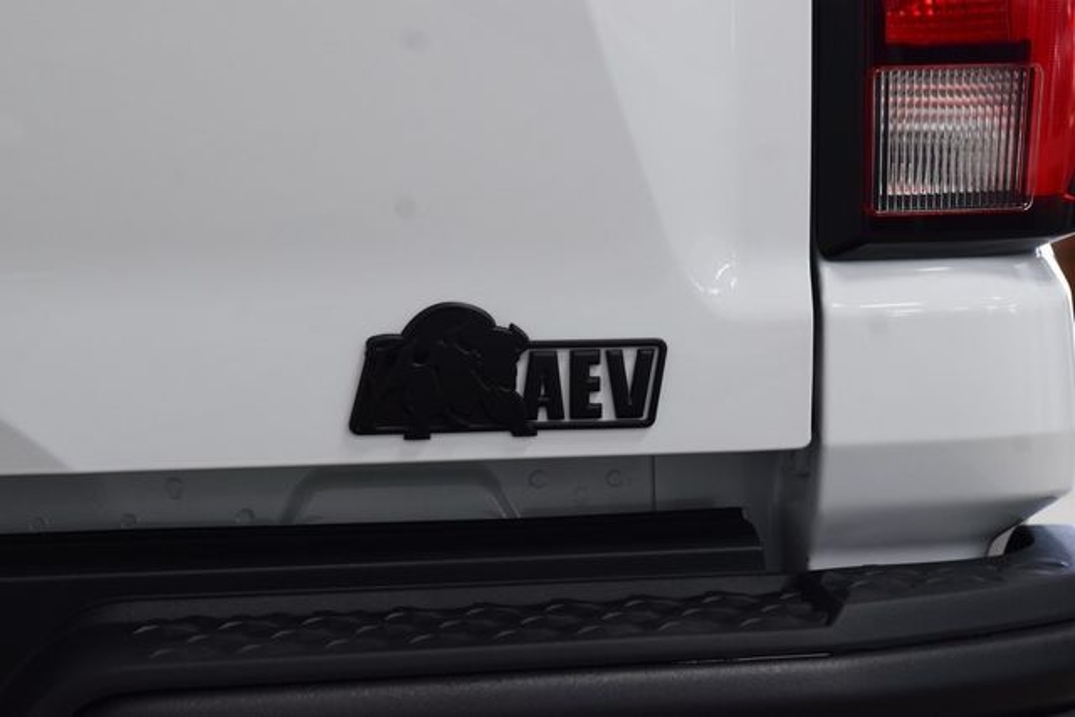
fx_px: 3136
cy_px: 358
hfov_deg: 19.5
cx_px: 538
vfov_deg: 13.0
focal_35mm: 105
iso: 1100
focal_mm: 70
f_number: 7.1
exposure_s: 1/30
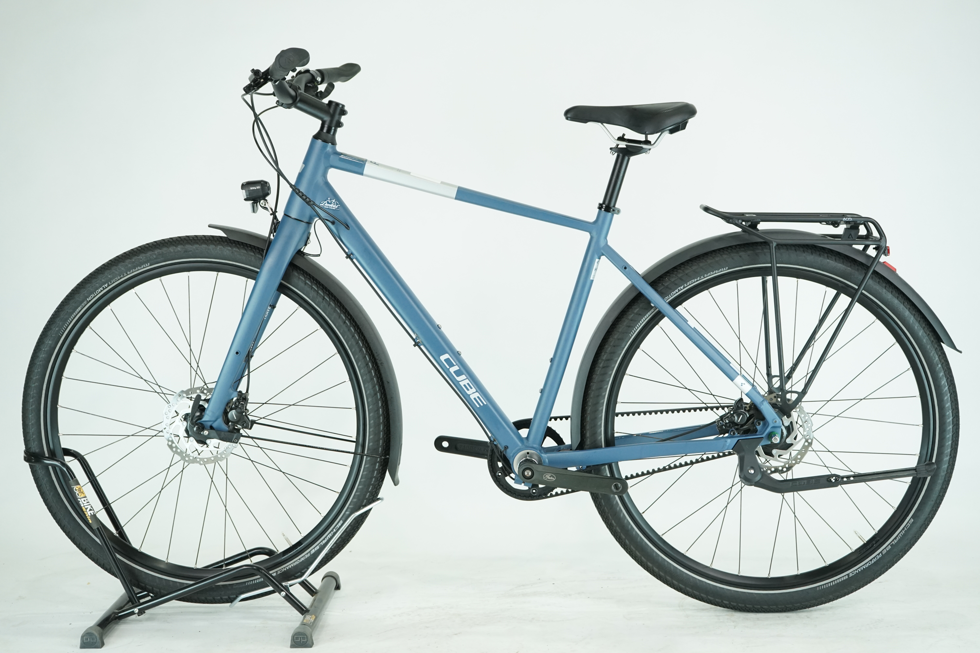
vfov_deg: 24.6
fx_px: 1497
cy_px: 326
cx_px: 490
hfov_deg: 36.2
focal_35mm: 55
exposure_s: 1/200
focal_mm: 55
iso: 1600
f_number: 5.6
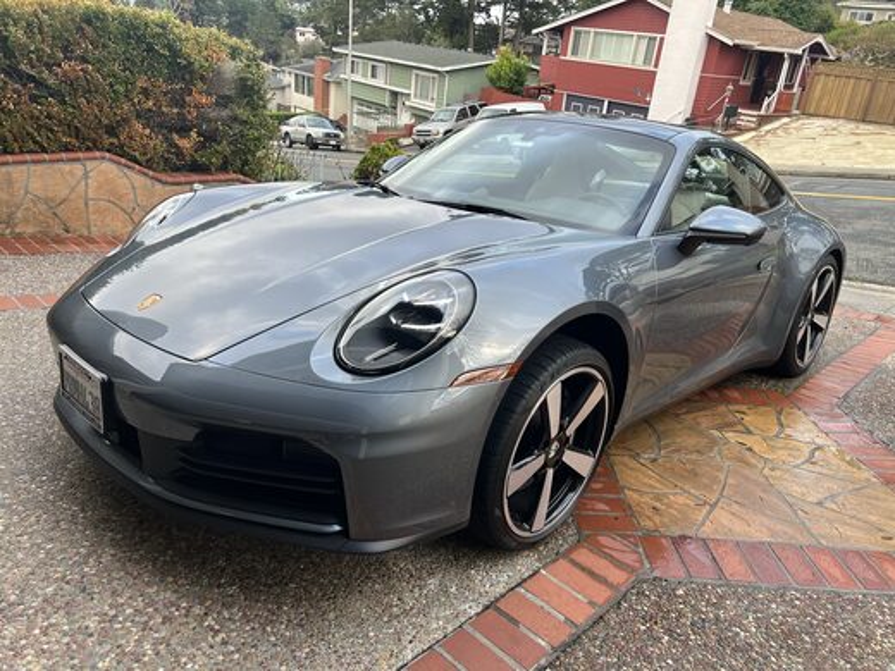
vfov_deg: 53.1
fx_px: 672
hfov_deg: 67.3
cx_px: 448
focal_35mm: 26
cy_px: 336
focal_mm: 5.7
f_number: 1.5
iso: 50
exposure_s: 1/121
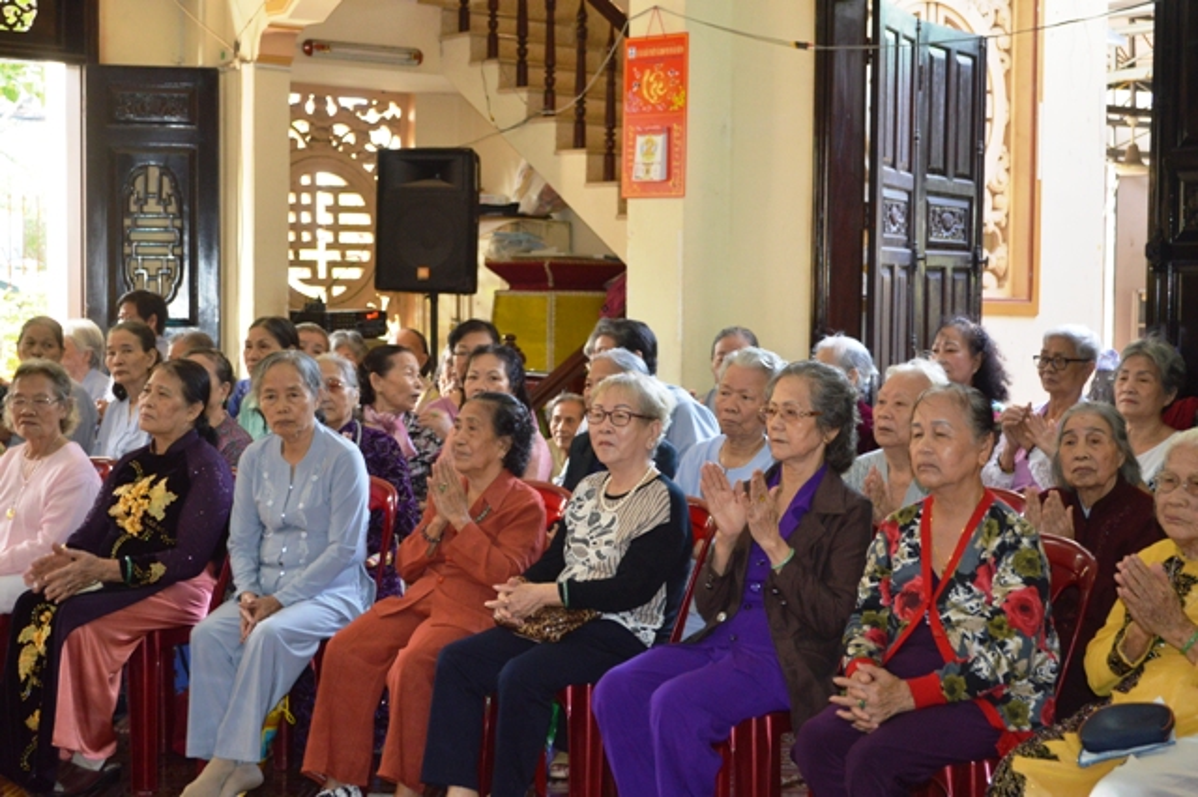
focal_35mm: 60
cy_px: 398
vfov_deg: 22.6
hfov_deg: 33.4
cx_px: 599
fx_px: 1996
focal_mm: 40
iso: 1000
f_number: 5.3
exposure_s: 1/60
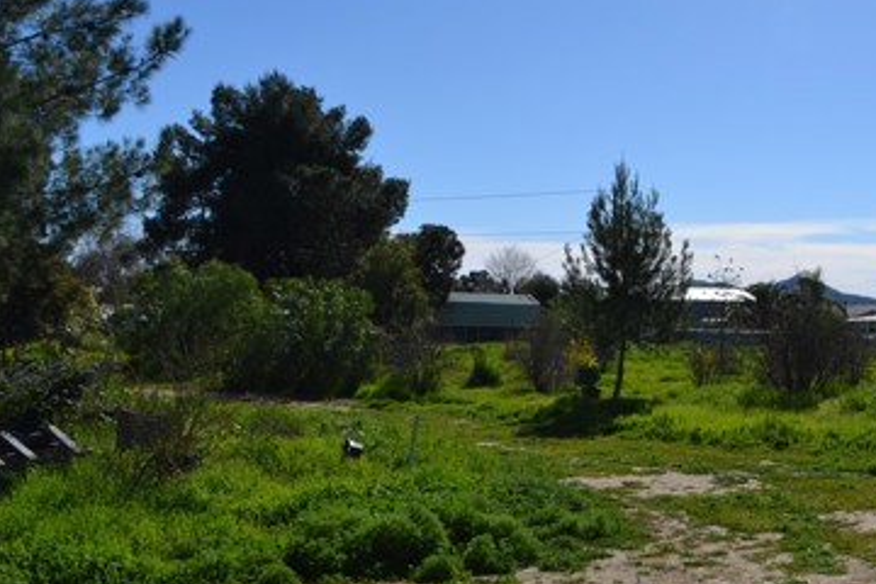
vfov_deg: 28.1
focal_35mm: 48
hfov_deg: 38.8
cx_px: 754
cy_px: 274
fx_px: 1168
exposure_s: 1/250
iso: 100
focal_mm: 18
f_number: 8
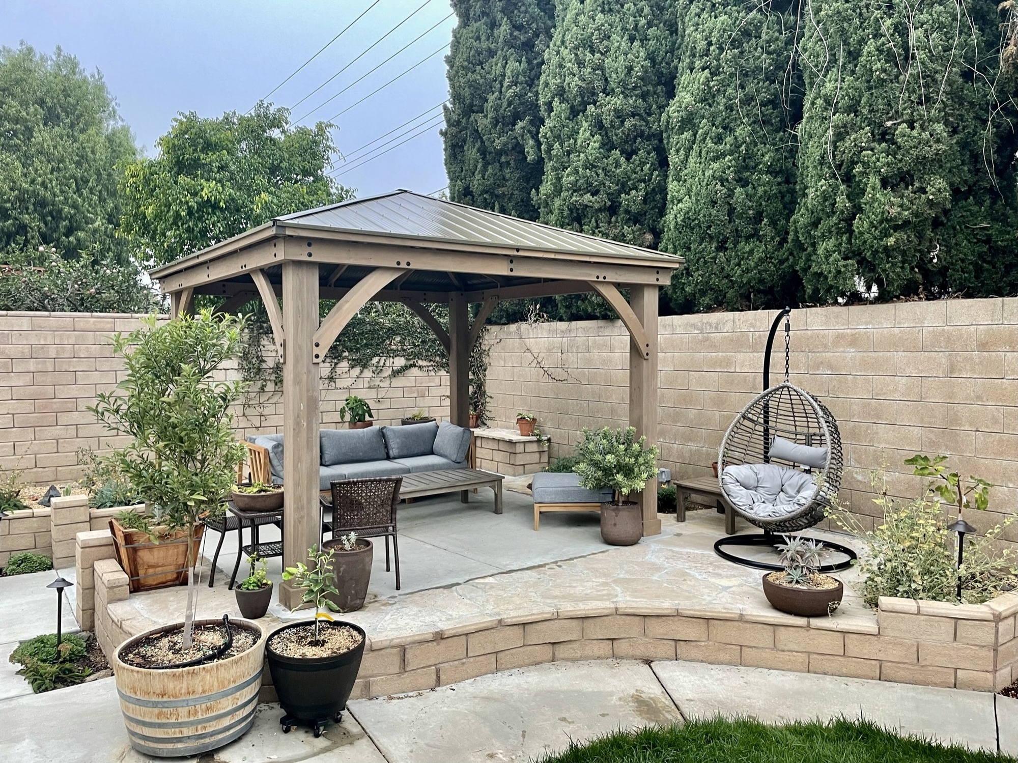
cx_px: 509
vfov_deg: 53.0
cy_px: 382
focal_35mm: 26
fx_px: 764
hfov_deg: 67.3
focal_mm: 4.2
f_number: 1.6
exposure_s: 1/66
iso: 125
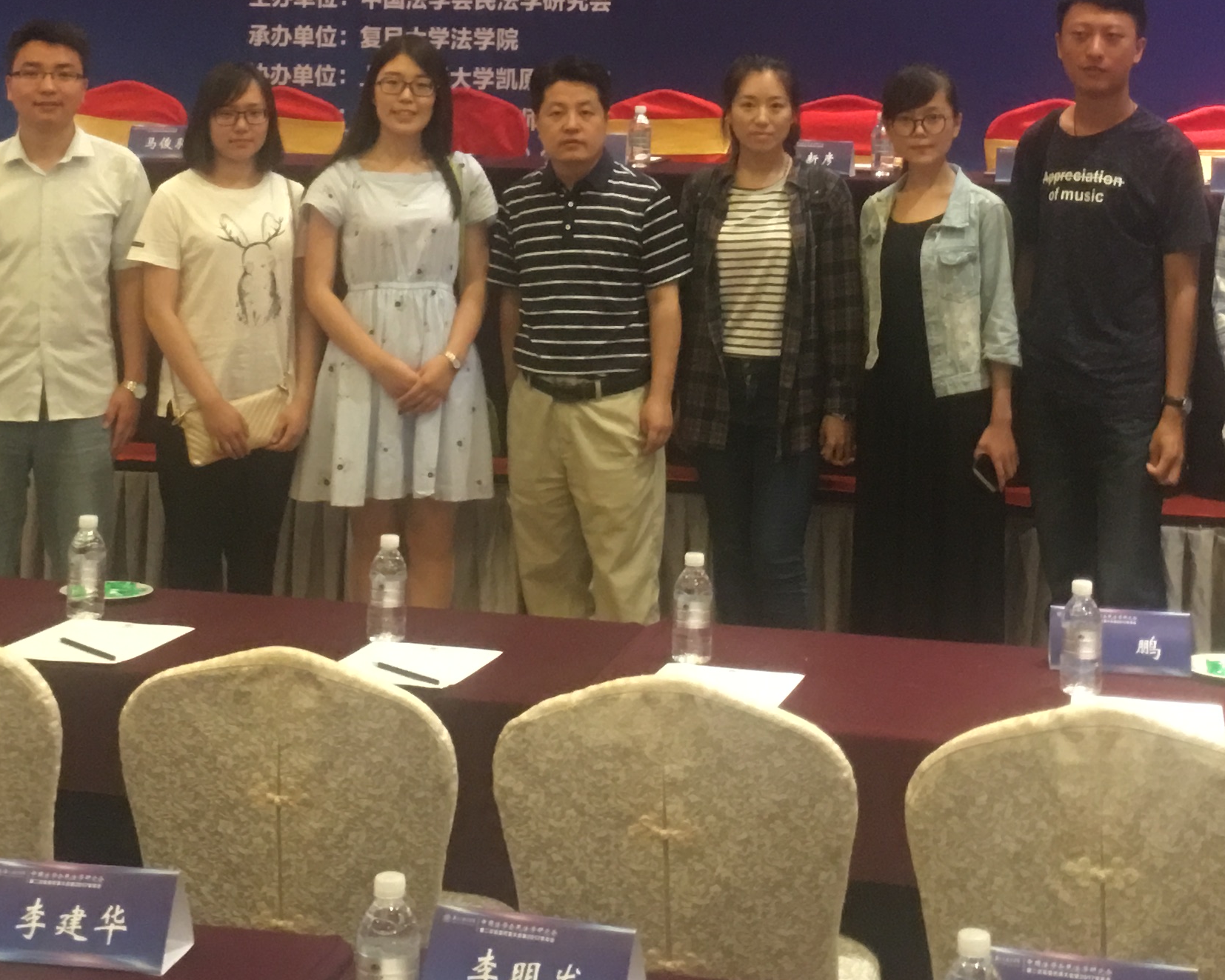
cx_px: 602
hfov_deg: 27.5
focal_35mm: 69
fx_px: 2501
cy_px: 44
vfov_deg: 21.5
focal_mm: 4.15
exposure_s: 1/8
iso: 100
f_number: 2.2
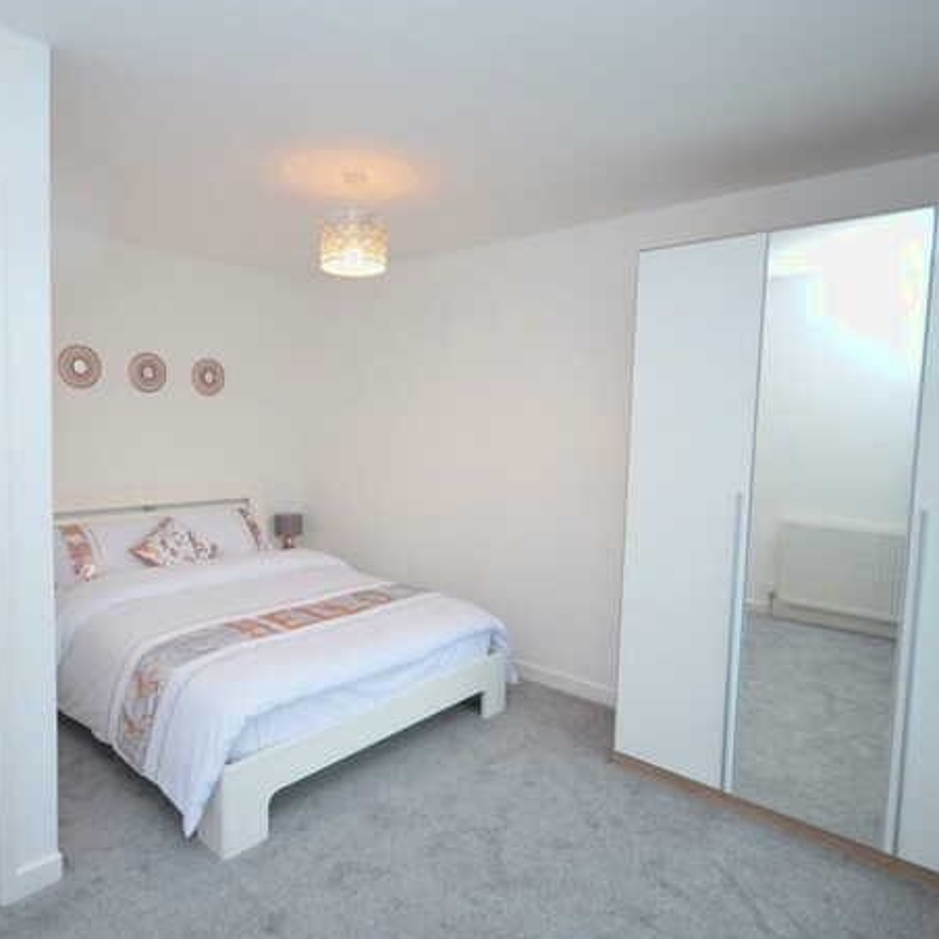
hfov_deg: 69.9
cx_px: 386
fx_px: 665
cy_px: 464
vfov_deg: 70.5
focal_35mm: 22
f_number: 4.5
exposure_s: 1/80
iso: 400
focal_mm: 11
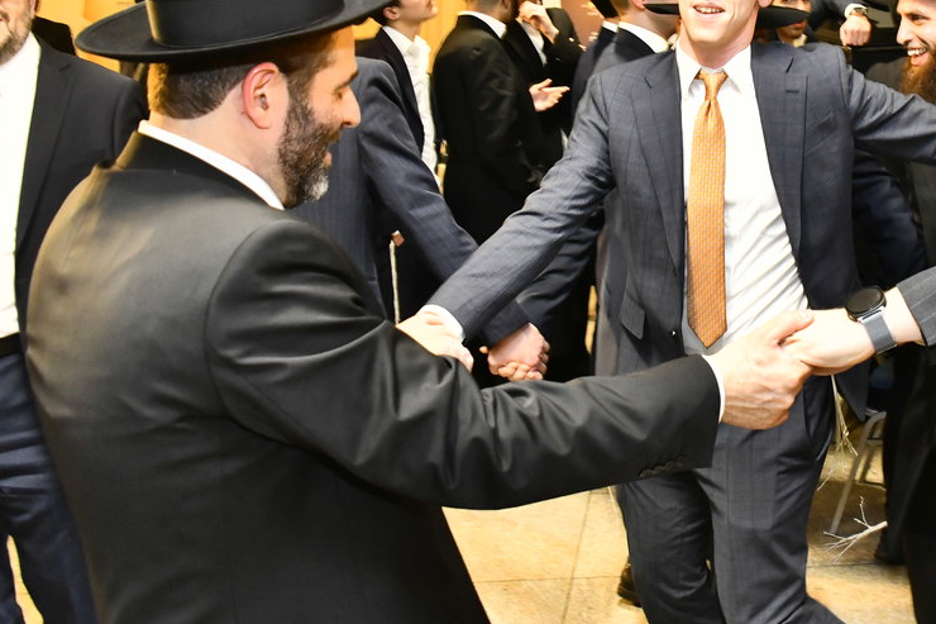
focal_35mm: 53
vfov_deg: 25.2
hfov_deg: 36.3
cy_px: 149
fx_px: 1378
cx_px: 750
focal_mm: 28
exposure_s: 1/160
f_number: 6.3
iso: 2000
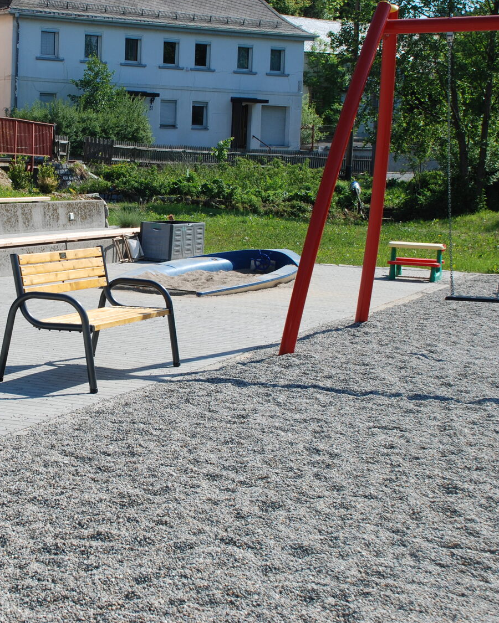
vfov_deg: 24.7
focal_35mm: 77
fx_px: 1421
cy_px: 277
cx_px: 66
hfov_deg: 19.6
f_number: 8
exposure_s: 1/250
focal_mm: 32
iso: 100
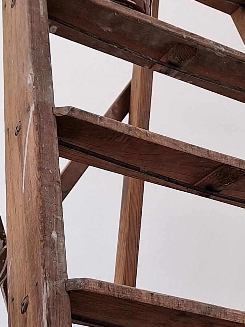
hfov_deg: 14.0
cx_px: 248
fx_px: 981
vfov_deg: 18.8
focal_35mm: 104
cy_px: 216
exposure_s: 1/60
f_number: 1.8
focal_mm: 5.54
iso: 64
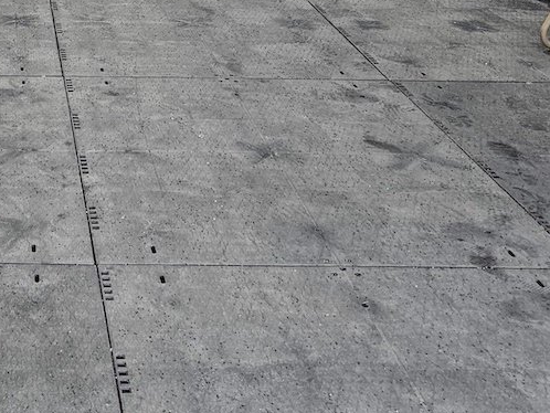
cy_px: -78
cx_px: 14
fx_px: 954
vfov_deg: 22.6
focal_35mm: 60
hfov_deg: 30.2
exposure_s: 1/120
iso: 250
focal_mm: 5.4
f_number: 1.8
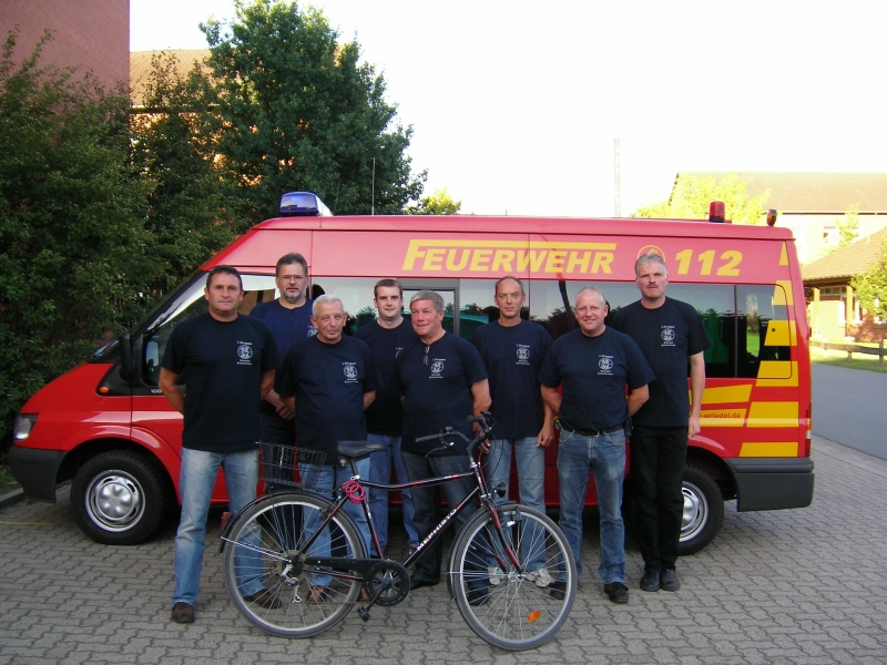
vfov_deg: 39.7
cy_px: 332
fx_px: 922
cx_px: 444
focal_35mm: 36
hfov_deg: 51.4
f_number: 2.8
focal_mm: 60
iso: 64
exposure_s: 1/125
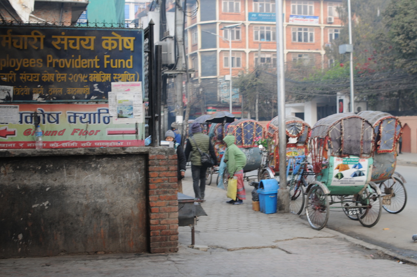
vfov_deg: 25.7
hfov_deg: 37.9
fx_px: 607
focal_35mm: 52
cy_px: 138
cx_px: 208
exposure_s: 1/80
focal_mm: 35
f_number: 4.5
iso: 200
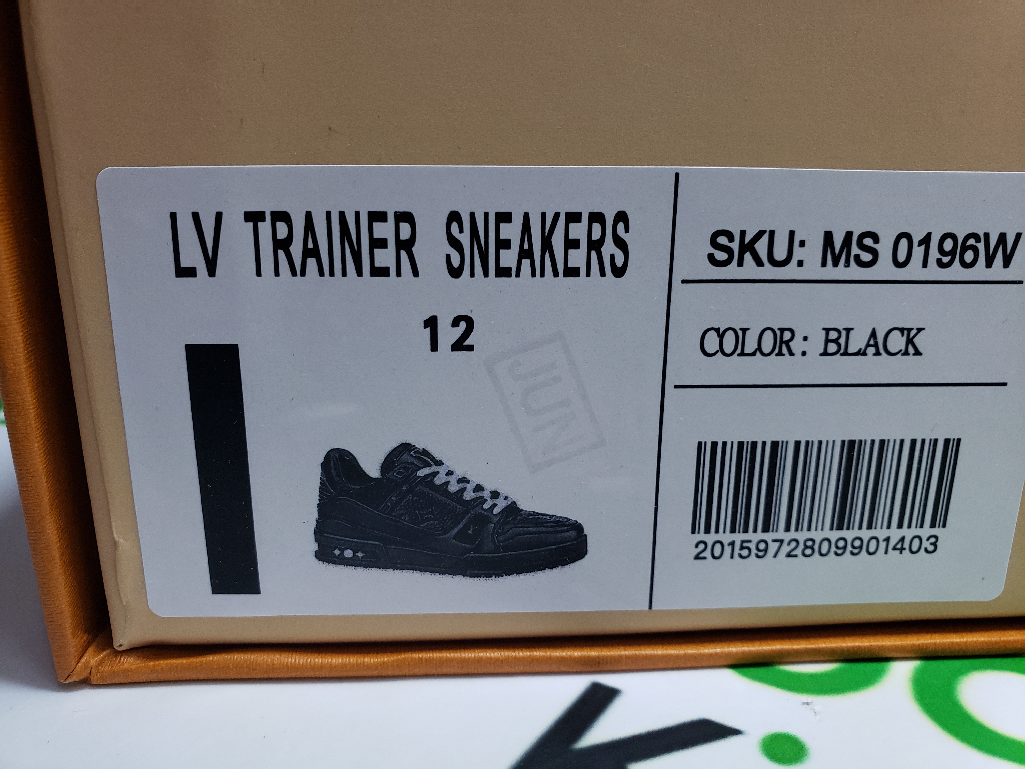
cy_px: 384
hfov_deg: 67.3
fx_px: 770
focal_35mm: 26
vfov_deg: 53.1
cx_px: 512
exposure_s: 1/100
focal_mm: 4.3
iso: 200
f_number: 2.4
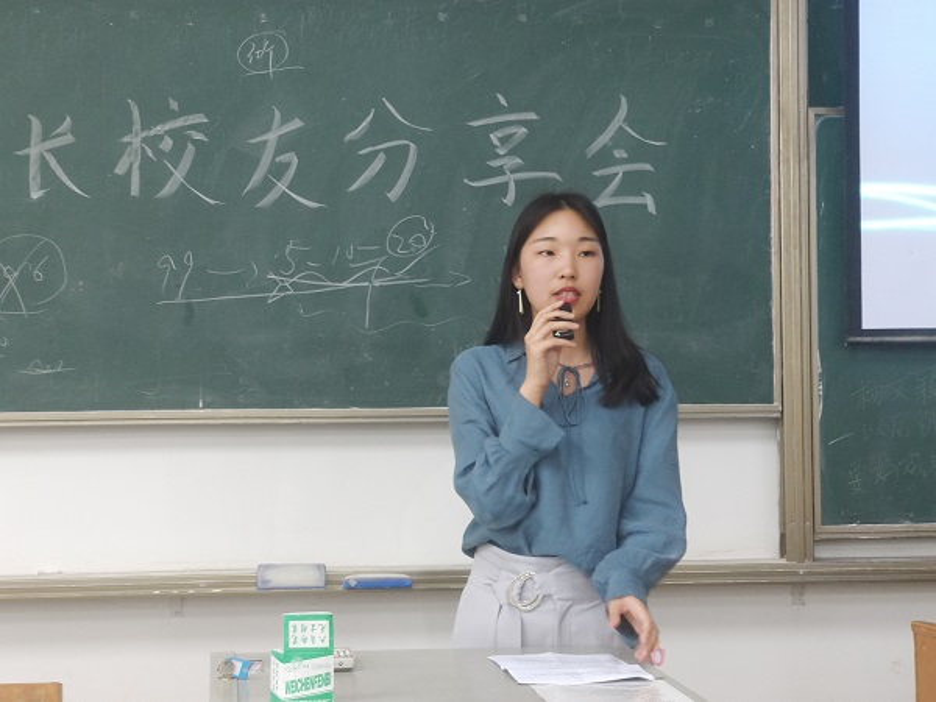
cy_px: 351
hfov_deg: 58.4
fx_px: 838
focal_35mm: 31
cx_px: 468
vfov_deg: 45.4
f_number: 2.2
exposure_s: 1/33
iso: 1624
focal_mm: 6.22
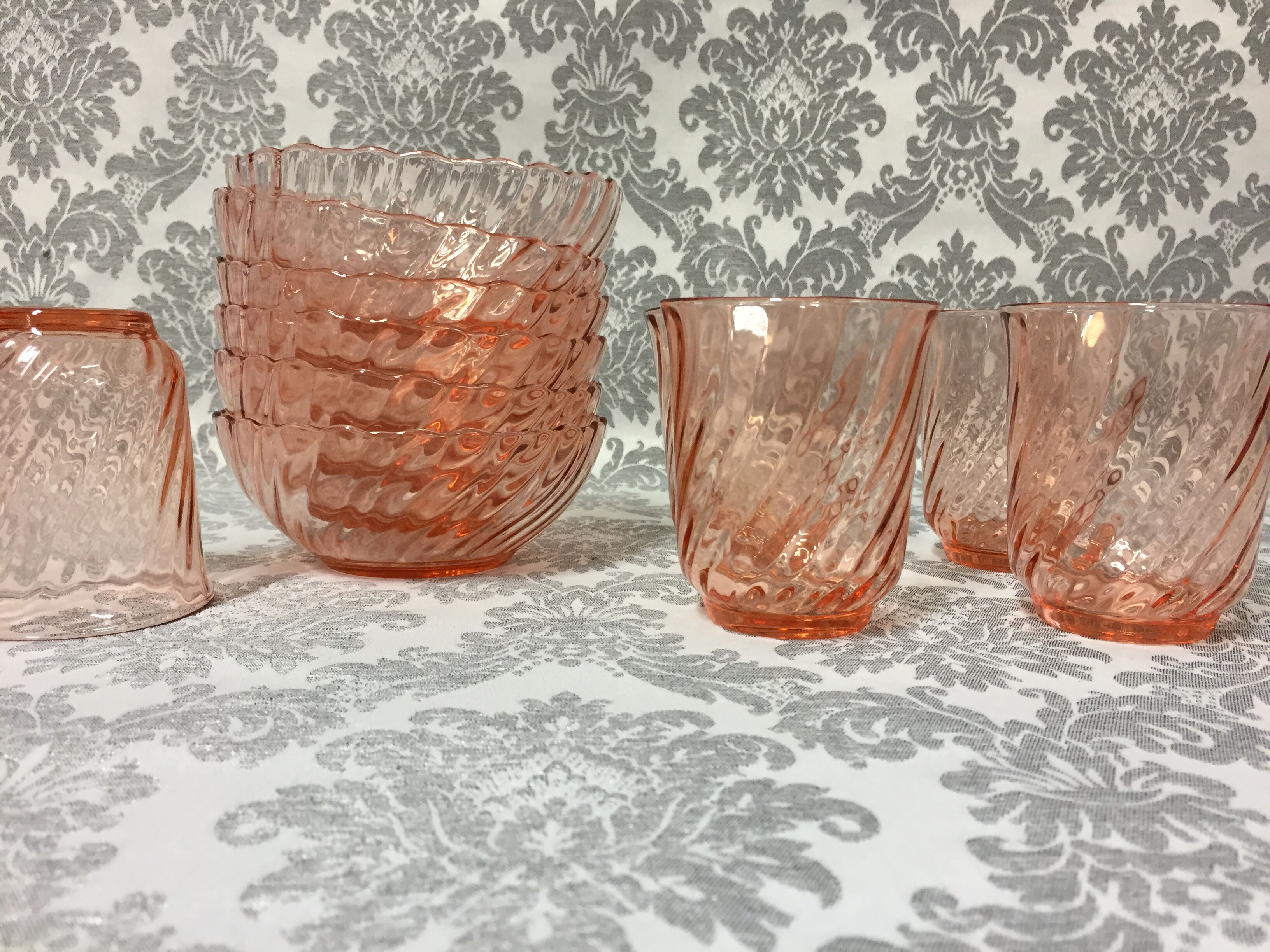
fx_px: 1064
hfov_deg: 61.7
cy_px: 476
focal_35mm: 29
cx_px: 635
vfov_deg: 48.2
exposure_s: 1/33
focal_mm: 4.15
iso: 125
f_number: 2.2
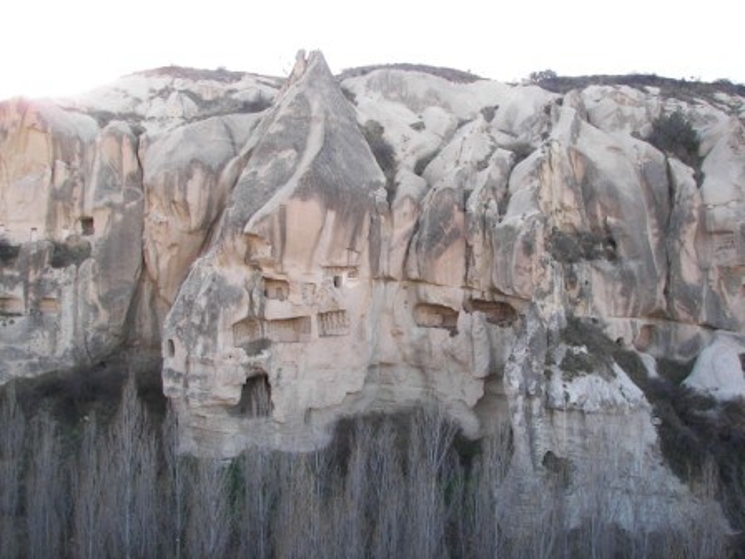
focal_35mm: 36
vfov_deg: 39.7
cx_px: 372
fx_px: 775
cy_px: 280
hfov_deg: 51.4
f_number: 2.8
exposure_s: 1/125
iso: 50
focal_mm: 6
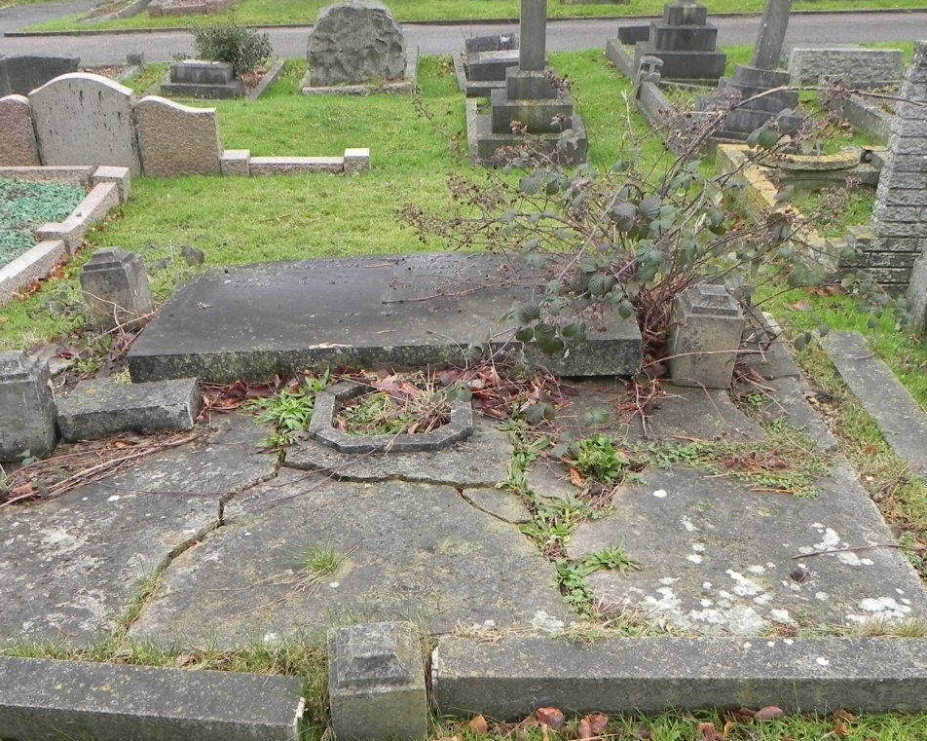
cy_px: 488
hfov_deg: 45.8
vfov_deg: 37.0
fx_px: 1097
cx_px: 420
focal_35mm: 40
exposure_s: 1/117
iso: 160
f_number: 4.5
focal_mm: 4.6
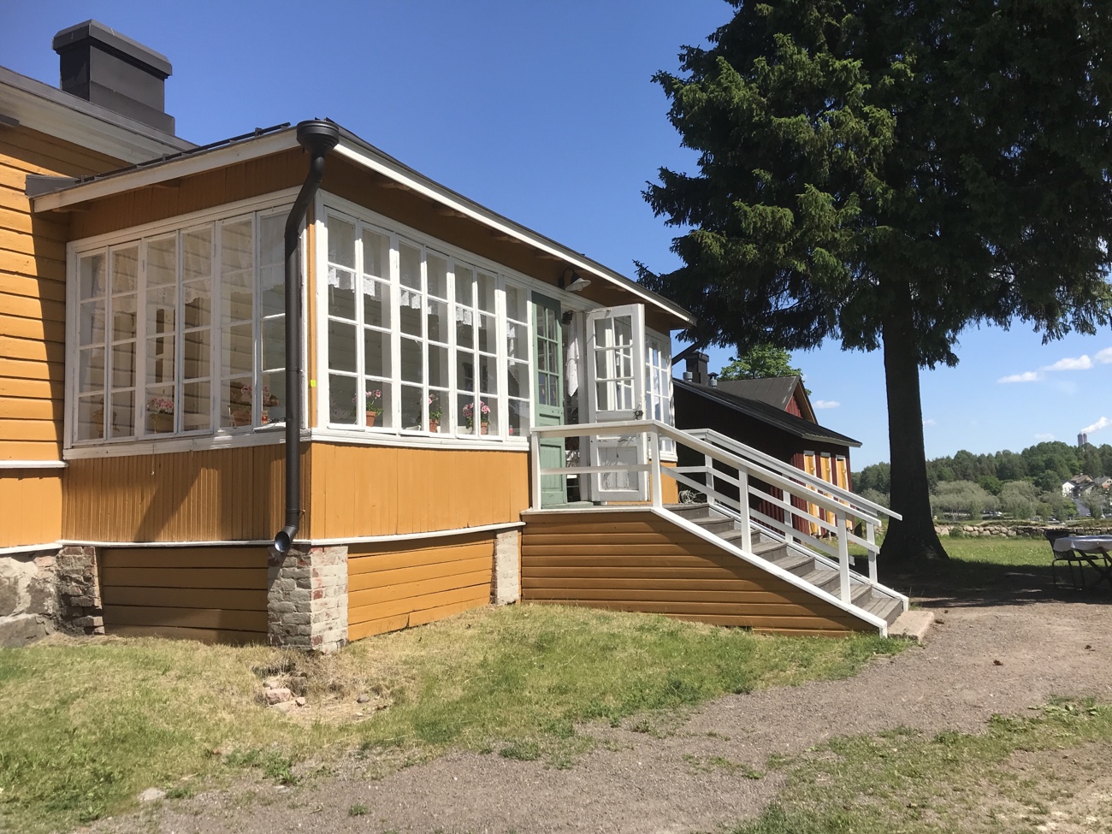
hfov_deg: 63.4
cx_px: 556
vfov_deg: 49.7
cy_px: 417
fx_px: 899
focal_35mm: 28
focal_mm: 3.99
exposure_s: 1/2519
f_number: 1.8
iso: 20
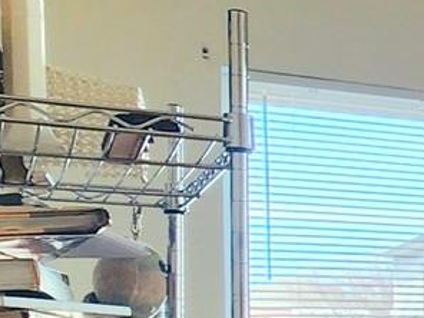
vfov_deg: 15.8
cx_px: 1236
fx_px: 1102
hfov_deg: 11.9
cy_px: 374
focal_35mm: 90
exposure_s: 1/120
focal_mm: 2.2
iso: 80
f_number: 2.2
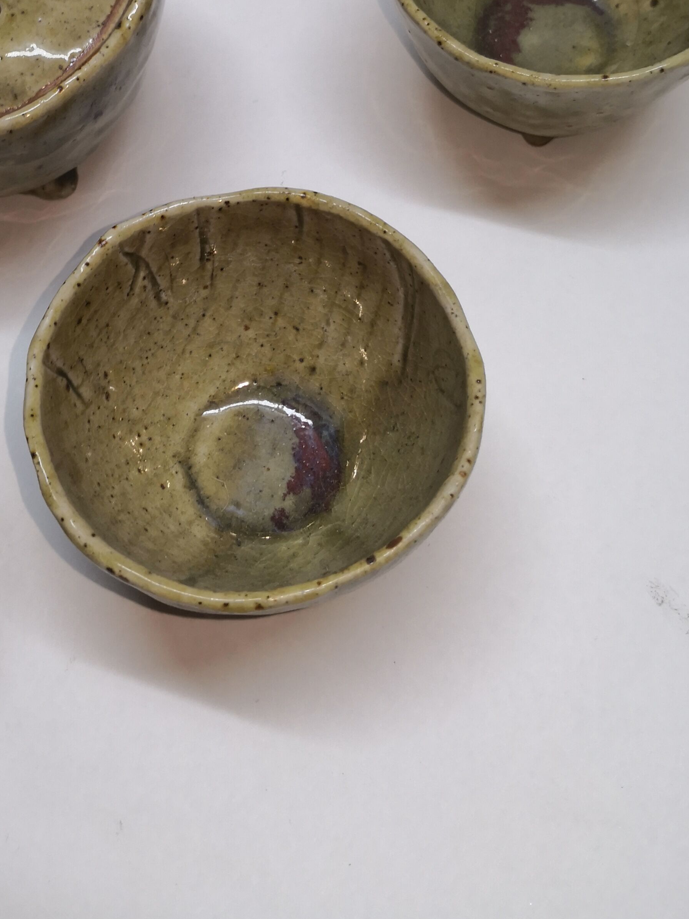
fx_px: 1194
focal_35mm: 45
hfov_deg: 31.4
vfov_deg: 40.3
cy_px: 183
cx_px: 147
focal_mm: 3.95
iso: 50
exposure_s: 1/50
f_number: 1.6
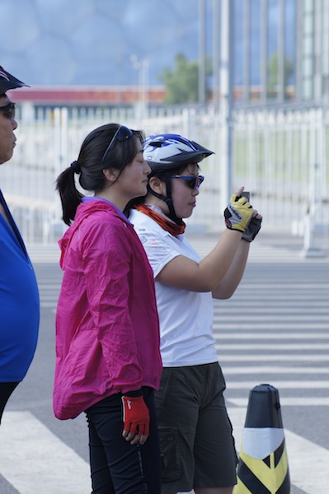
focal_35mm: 240
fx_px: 3295
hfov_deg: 5.7
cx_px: 164
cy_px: 247
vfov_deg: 8.6
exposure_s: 1/320
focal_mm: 160
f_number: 6.3
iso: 200
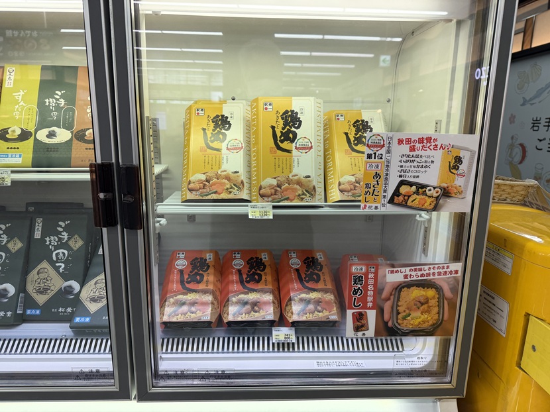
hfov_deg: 71.6
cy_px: 206
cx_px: 275
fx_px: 381
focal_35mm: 24
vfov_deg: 56.8
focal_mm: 6.76
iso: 64
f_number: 1.78
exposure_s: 1/121
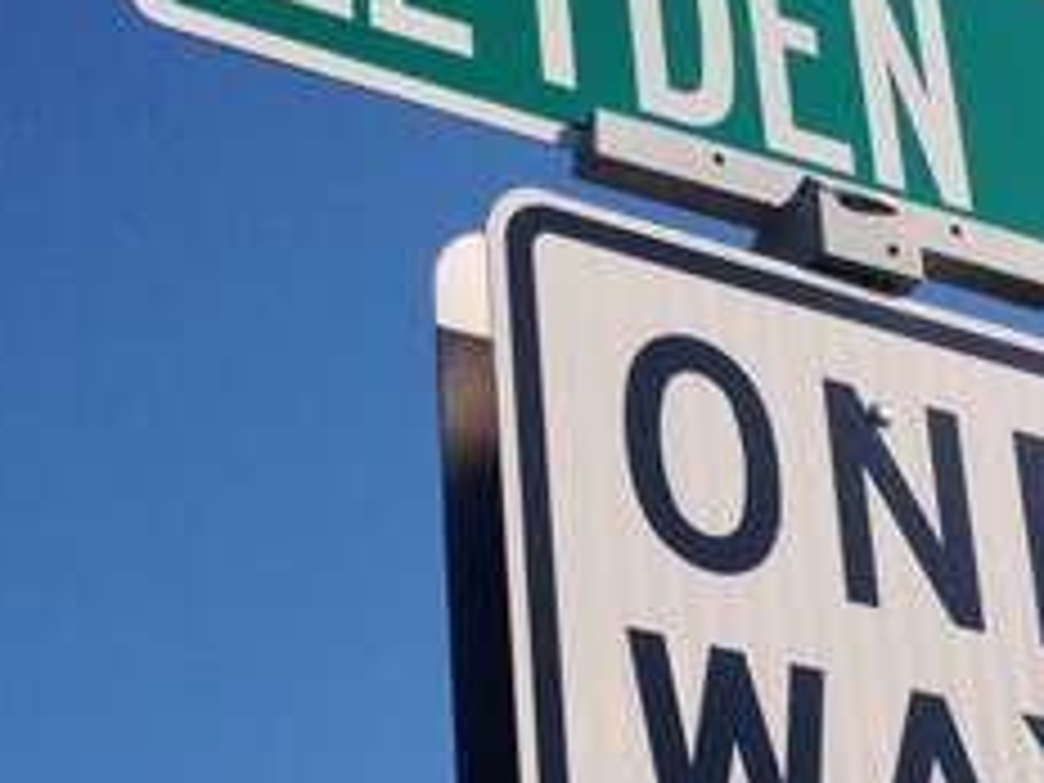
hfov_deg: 17.2
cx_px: 796
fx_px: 3438
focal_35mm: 114
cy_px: 590
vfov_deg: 13.0
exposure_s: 1/2358
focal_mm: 4.12
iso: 50
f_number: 2.4
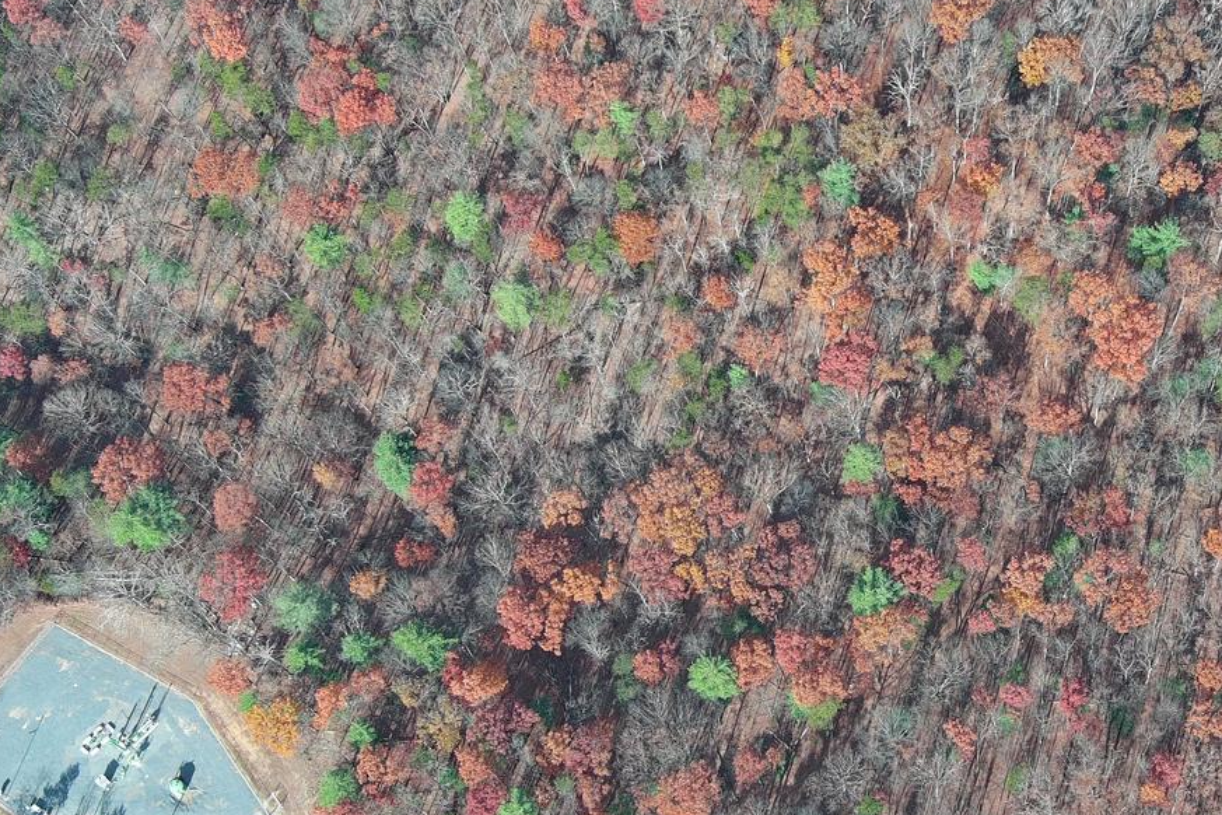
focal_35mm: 68
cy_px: 396
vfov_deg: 20.0
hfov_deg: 29.2
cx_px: 910
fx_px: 2308
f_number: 2.8
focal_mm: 10.57
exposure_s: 1/400
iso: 100
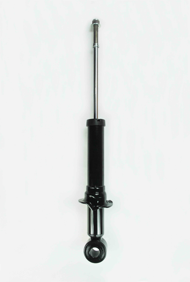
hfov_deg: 43.9
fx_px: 236
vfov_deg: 61.8
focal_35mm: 30
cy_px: 141
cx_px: 95
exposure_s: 1/125
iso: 110
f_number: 5.6
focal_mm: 20
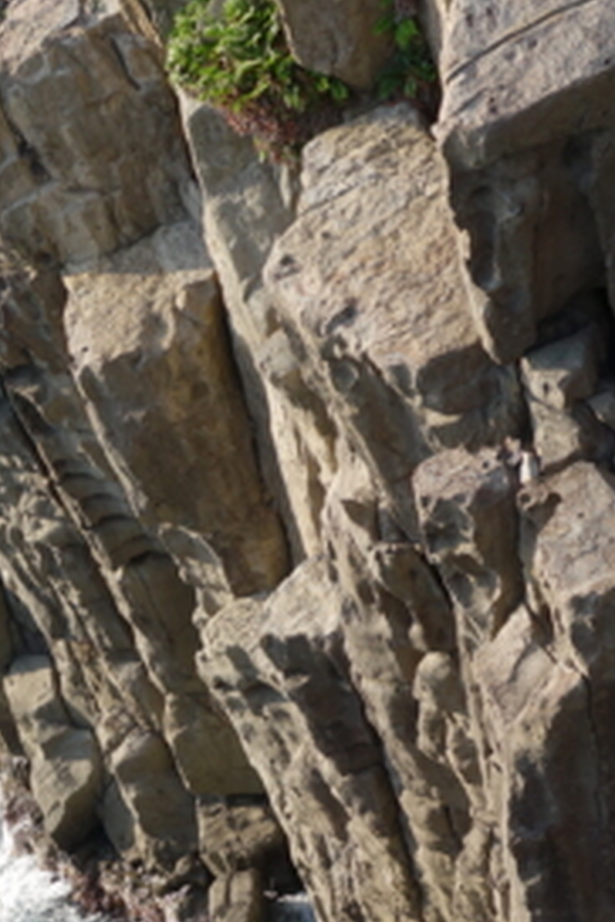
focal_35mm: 82
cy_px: 856
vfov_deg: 24.0
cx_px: -206
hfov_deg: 15.7
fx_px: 2101
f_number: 5.6
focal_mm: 10.4
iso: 125
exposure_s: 1/200
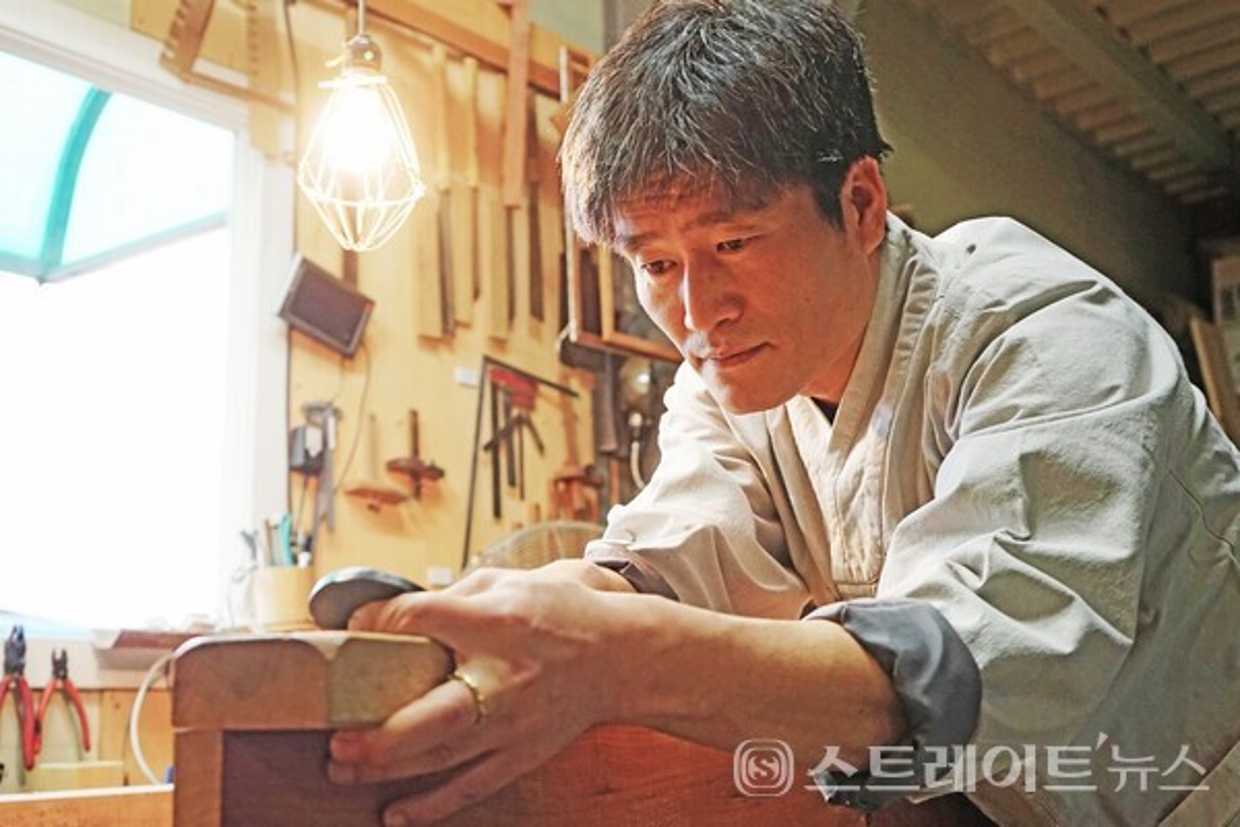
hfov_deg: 50.7
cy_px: 414
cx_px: 620
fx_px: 1309
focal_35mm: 38
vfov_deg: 35.1
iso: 1000
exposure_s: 1/60
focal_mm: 38
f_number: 5
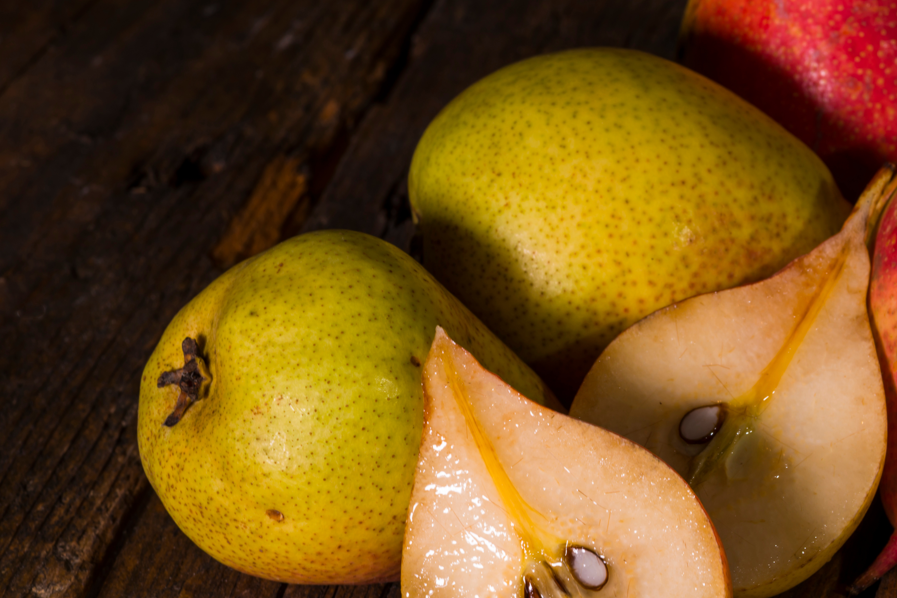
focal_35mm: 158
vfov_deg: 8.7
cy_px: 304
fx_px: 3938
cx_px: 681
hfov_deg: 13.0
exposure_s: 1/8
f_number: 20
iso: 100
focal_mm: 100
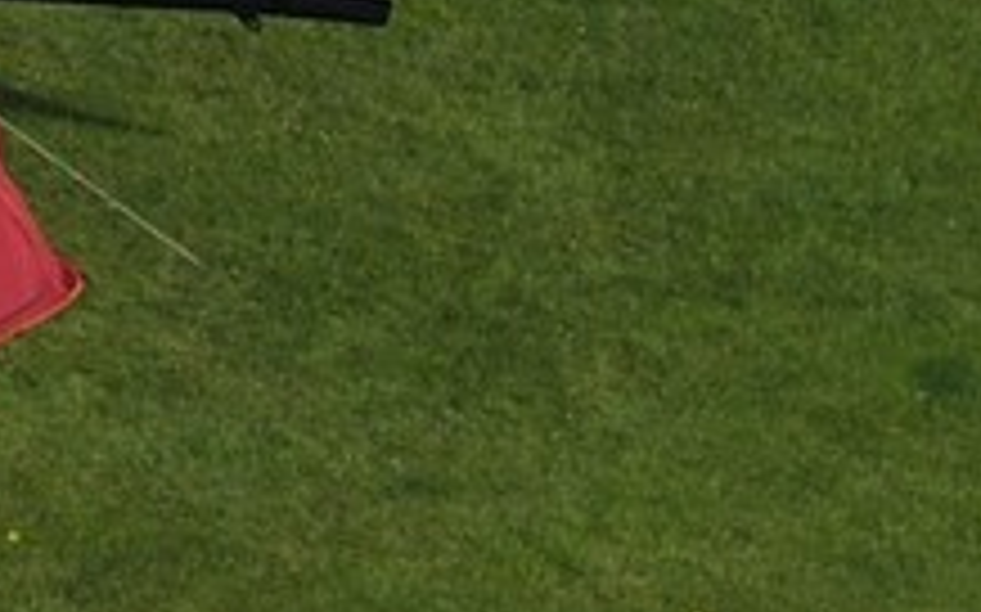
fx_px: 40029
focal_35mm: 1498
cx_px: -2506
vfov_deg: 0.9
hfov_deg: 1.4
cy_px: 585
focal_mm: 200
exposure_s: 1/800
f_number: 10
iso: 400
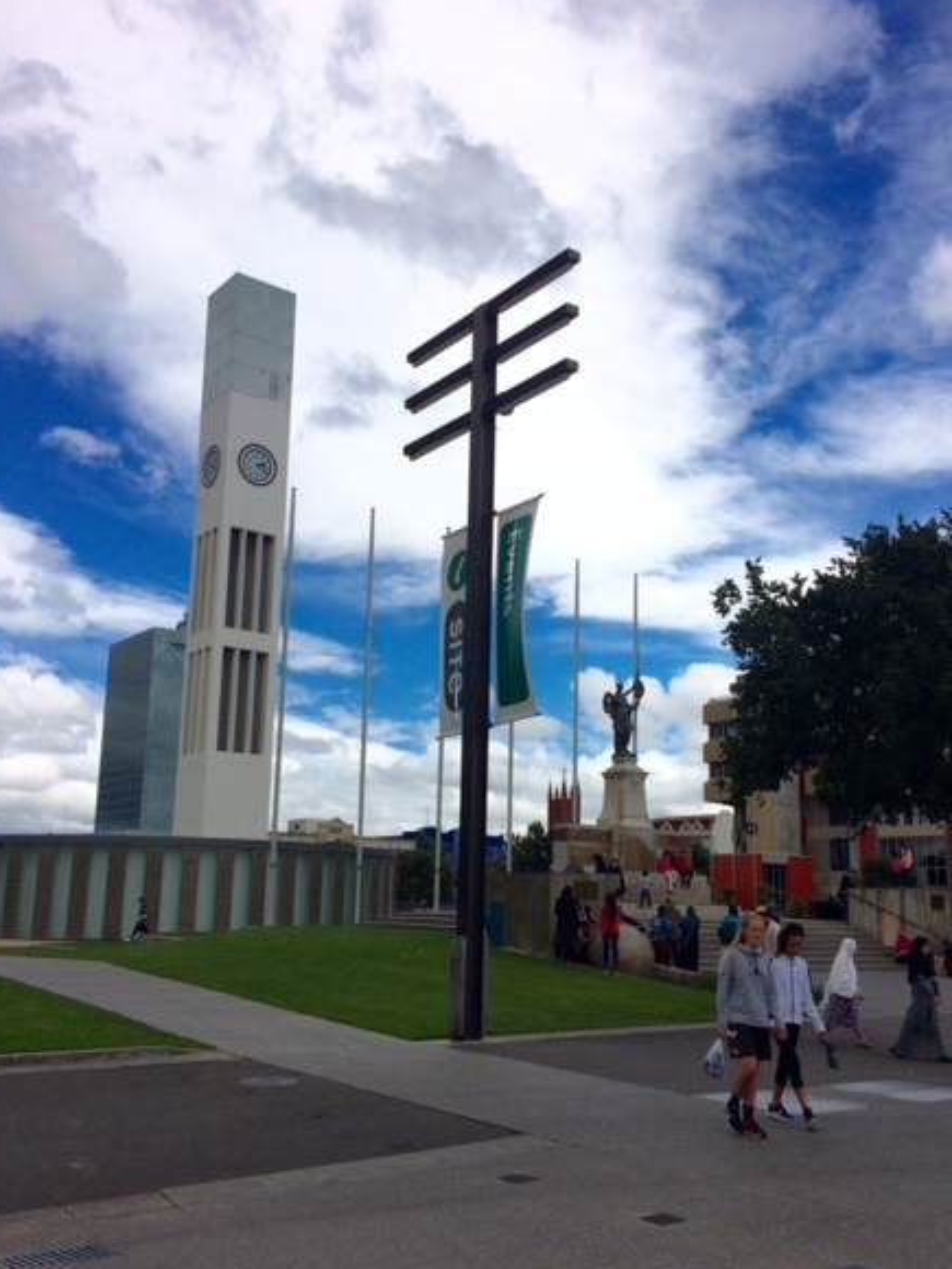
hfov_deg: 44.1
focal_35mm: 32
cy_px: 678
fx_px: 1173
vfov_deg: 56.8
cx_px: 497
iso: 40
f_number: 2.2
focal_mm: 4.15
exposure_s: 1/5882
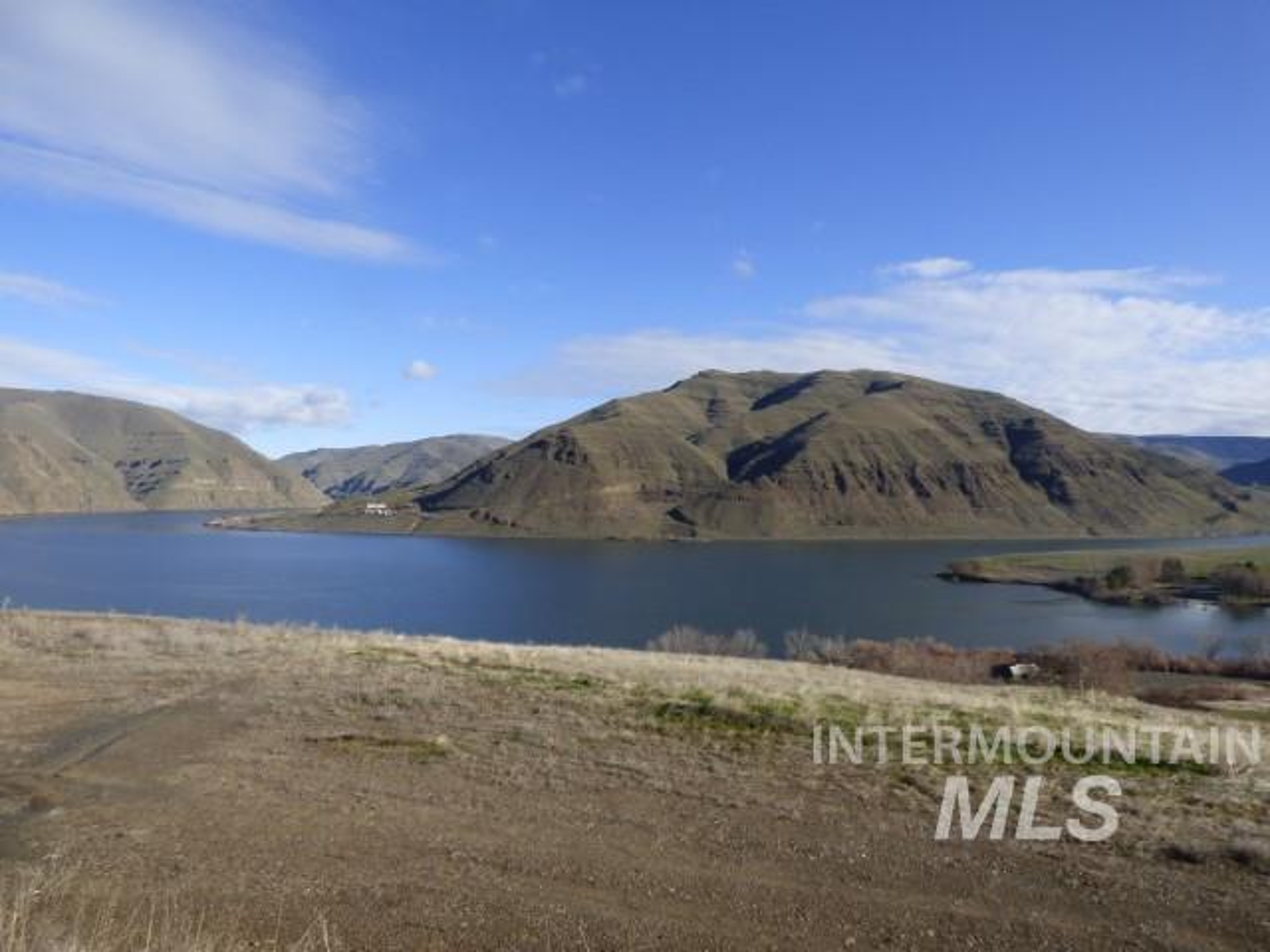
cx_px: 635
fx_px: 734
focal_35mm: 20
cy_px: 476
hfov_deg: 81.7
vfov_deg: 66.0
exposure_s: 1/1600
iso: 100
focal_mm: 3.58
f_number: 2.8
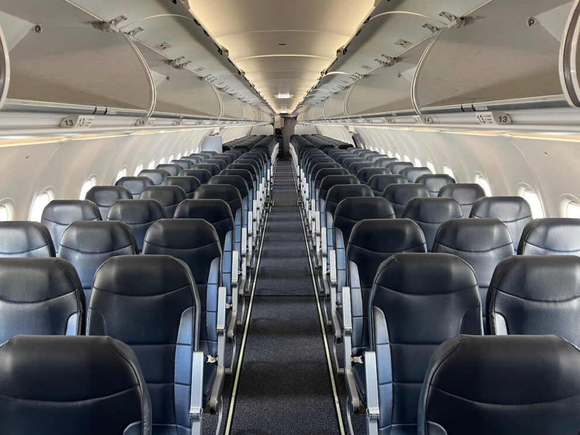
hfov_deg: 65.3
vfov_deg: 51.4
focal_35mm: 27
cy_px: 218
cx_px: 281
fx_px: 453
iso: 125
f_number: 1.5
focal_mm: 5.7
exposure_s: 1/61
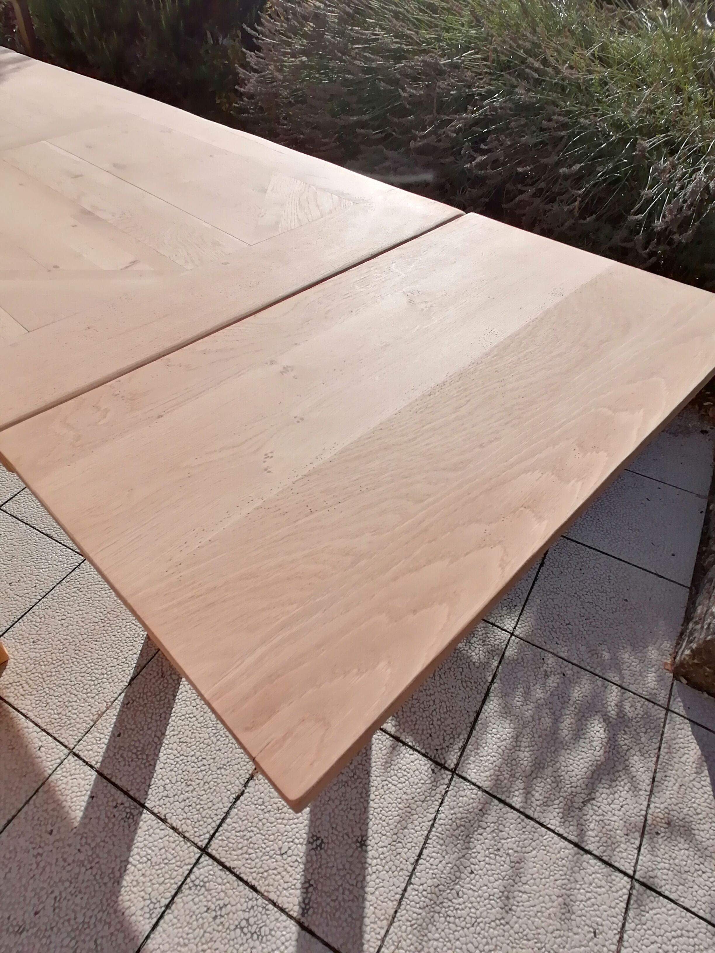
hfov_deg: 63.4
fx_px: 578
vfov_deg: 79.0
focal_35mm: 21
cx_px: 358
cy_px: 476
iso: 50
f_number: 2.4
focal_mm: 2.84
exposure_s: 1/1605
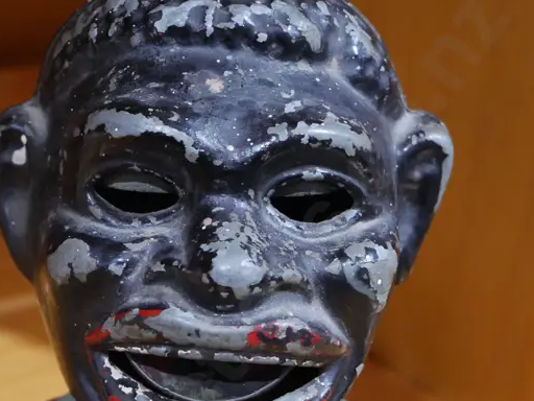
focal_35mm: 100
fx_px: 1543
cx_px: 171
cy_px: 432
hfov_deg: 19.6
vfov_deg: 14.5
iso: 1600
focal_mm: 25
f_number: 5.3
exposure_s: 1/60
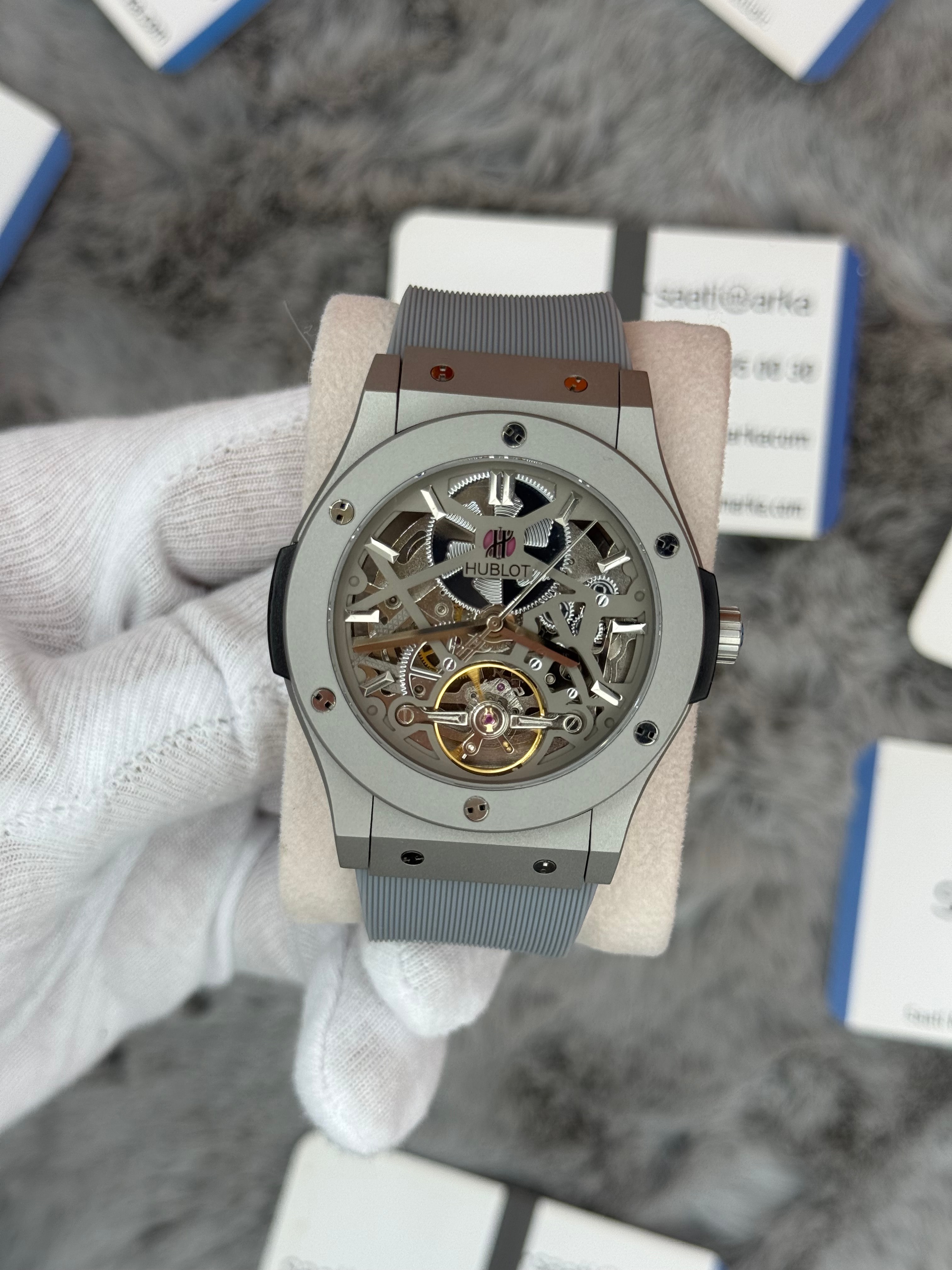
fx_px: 1760
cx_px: 476
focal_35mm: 48
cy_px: 635
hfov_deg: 30.3
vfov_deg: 39.7
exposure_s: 1/747
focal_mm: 6.76
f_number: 1.78
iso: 64
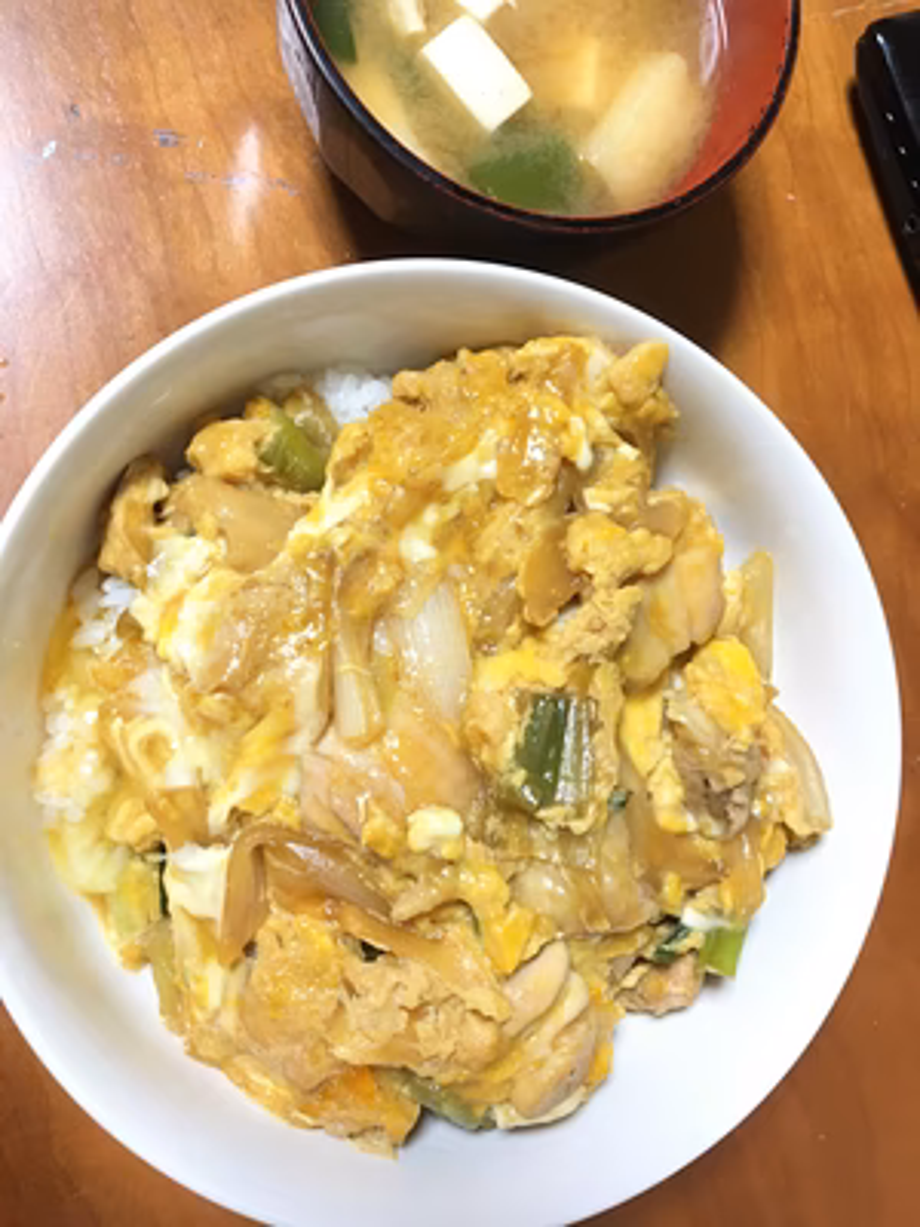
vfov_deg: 61.7
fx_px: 1028
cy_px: 614
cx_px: 460
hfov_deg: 48.2
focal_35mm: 29
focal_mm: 4.15
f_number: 2.2
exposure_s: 1/30
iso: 160
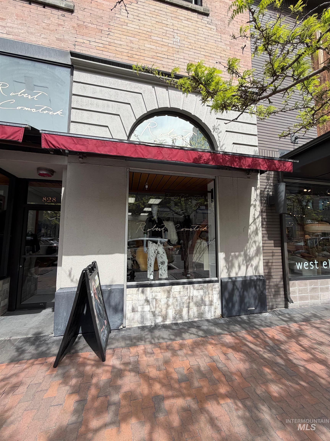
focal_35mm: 14
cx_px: 165
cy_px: 220
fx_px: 178
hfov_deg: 85.7
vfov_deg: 102.1
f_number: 2.2
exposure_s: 1/770
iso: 40
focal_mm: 2.22
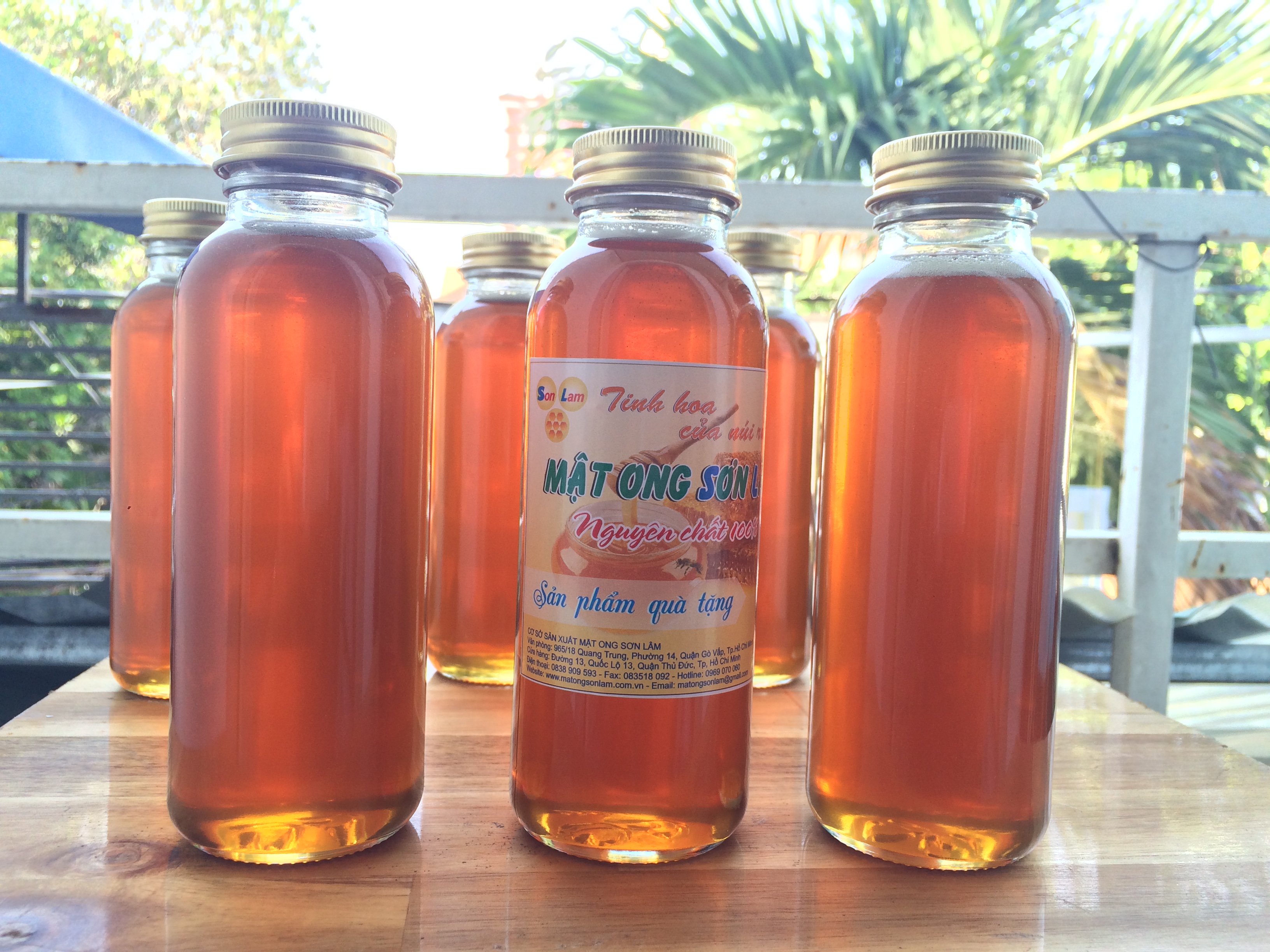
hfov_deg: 61.7
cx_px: 635
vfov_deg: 48.2
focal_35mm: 29
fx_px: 1064
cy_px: 476
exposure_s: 1/100
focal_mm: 4.15
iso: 50
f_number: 2.2
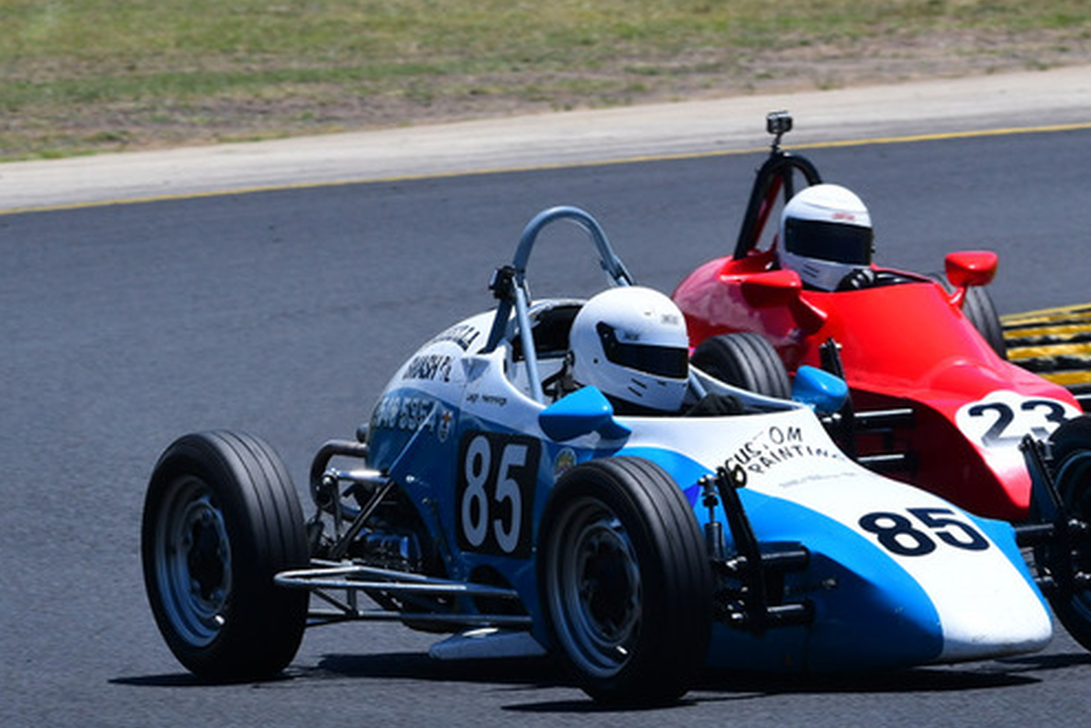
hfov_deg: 4.3
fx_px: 14671
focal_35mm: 484
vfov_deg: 2.8
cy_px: 279
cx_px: 695
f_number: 11
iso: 320
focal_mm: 200
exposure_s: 1/640
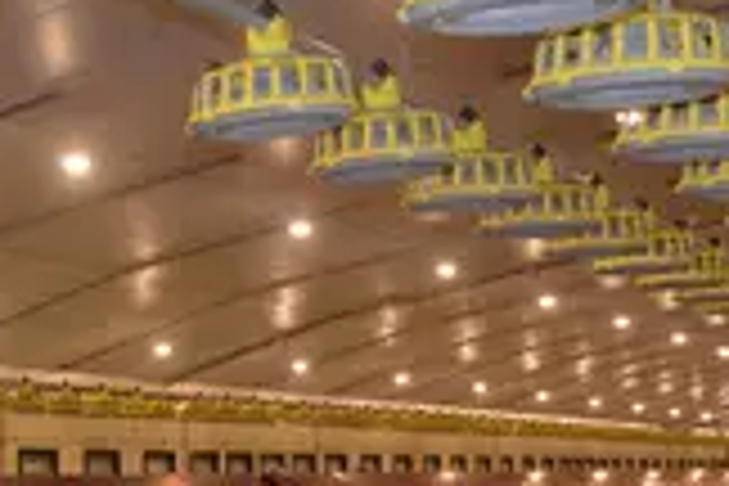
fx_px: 1620
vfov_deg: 16.9
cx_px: 126
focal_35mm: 80
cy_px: 418
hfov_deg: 24.9
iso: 1600
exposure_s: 1/60
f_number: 3.5
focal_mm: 18
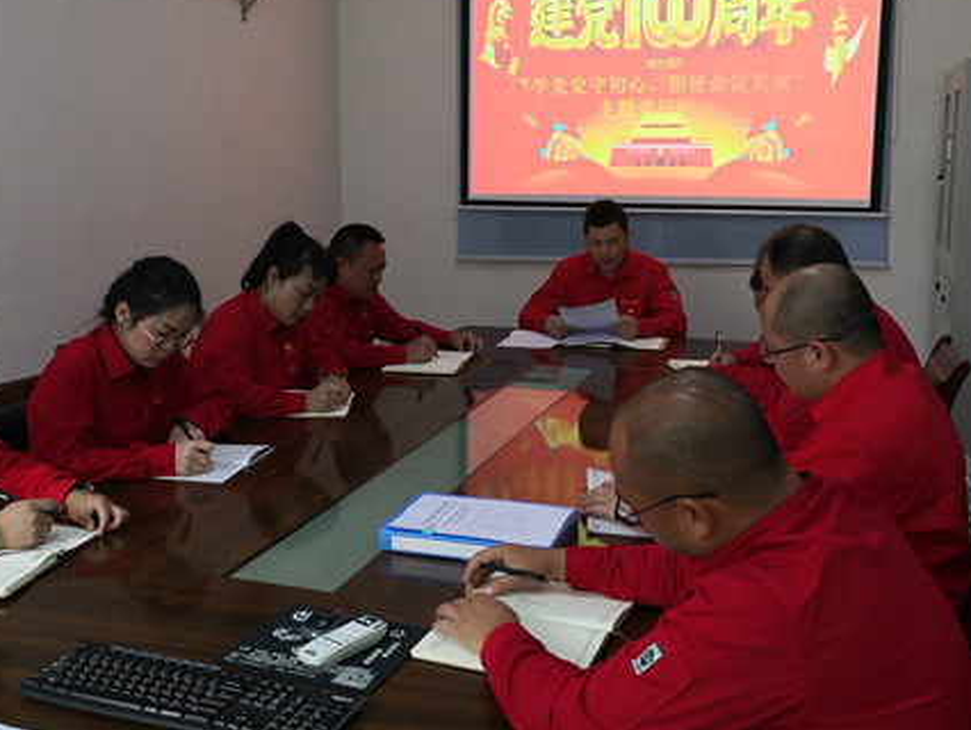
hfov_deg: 48.9
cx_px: 449
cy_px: 315
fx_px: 1067
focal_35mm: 38
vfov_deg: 37.7
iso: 100
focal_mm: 3.95
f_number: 1.6
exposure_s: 1/100
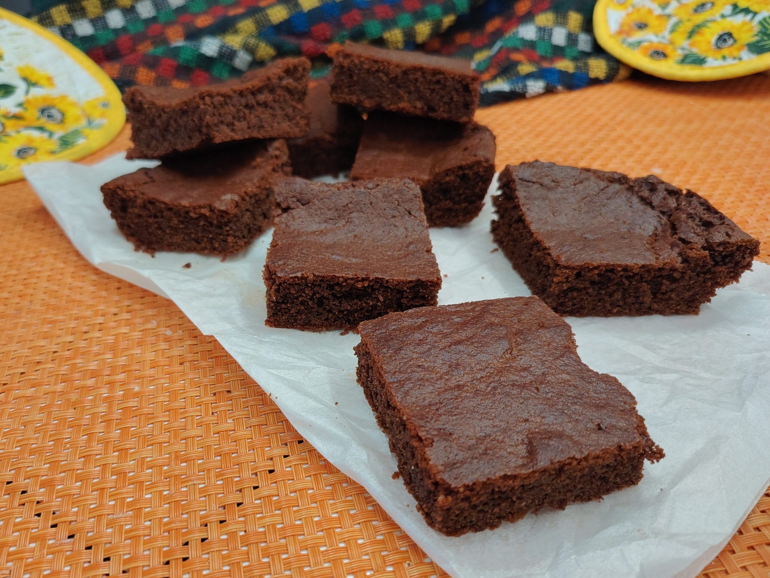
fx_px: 534
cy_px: 289
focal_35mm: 24
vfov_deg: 56.8
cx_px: 385
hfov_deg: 71.6
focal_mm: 5.25
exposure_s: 1/33.3
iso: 606
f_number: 1.75
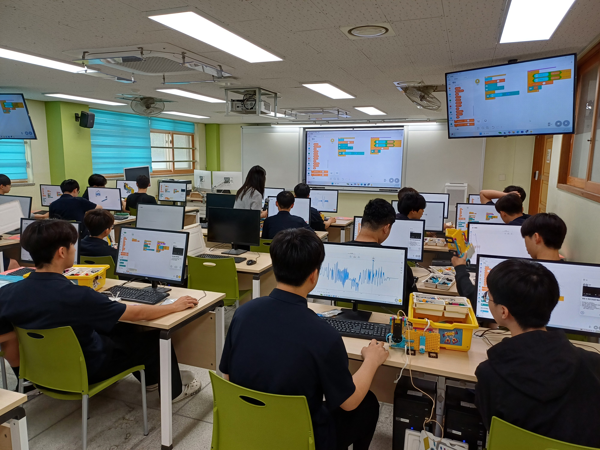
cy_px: 225
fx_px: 433
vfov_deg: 54.9
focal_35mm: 25
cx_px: 300
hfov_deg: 69.4
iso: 50
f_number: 1.8
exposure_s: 1/60
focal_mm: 4.65
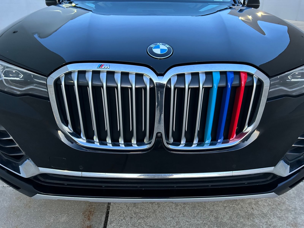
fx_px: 228
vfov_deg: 53.1
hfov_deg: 67.3
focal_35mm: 26
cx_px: 152
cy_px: 114
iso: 500
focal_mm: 5.7
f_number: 1.5
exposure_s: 1/40
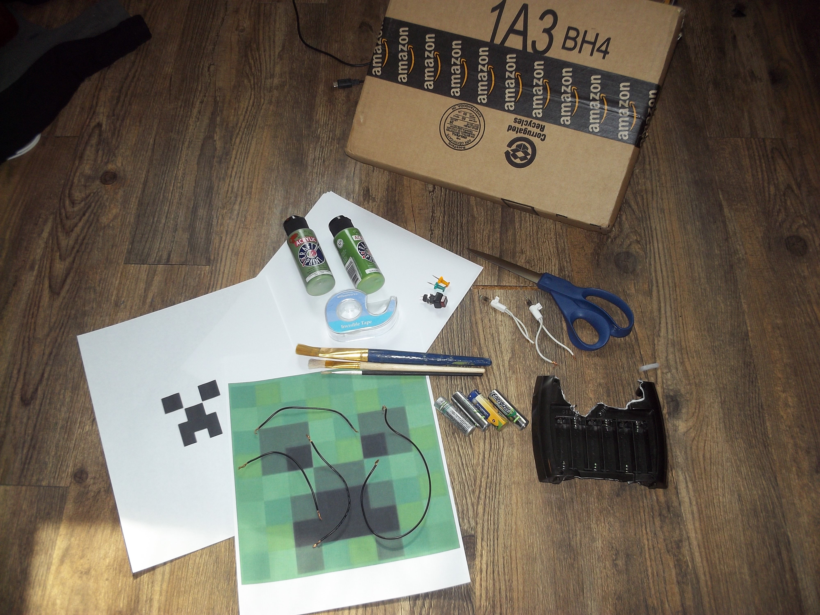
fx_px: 900
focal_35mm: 38
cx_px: 410
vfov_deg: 37.7
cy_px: 308
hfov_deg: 49.0
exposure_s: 1/30
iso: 80
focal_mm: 6.3
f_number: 4.5
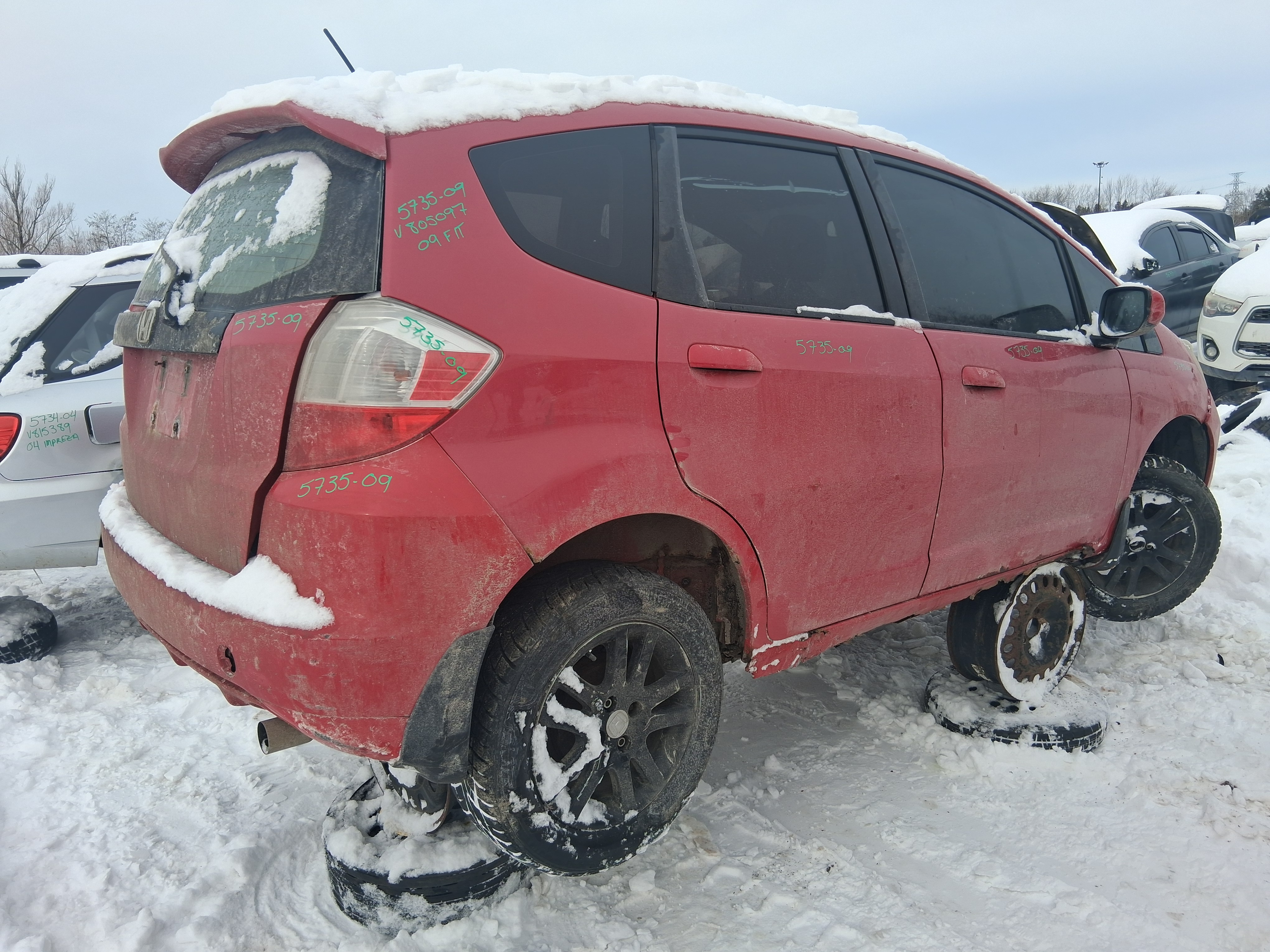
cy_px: 476
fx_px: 954
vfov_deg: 53.1
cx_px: 635
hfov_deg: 67.3
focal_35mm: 26
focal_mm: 3.98
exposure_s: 1/387
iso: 25
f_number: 1.8
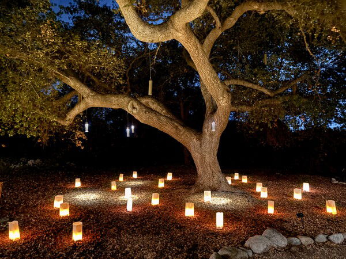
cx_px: 173
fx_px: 260
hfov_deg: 67.3
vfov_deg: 53.1
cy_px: 130
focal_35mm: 26
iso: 2000
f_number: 1.6
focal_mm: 5.96
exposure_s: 1/2
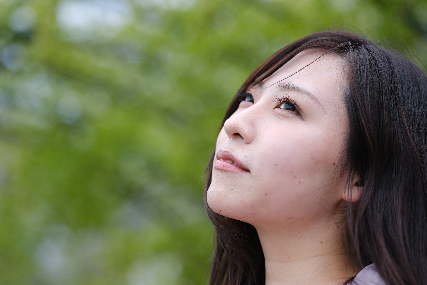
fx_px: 1340
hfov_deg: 18.1
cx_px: 214
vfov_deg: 12.1
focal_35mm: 113
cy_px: 142
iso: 125
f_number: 1.8
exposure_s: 1/800
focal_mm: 75
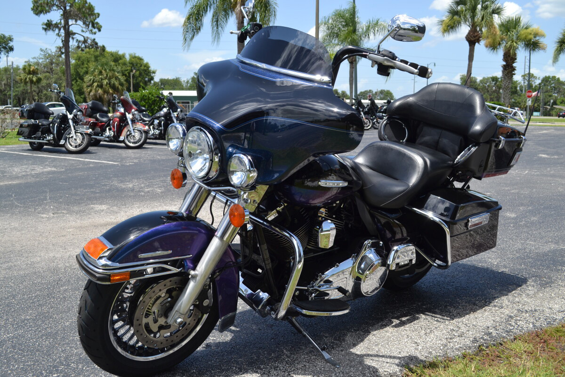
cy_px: 188
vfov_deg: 36.9
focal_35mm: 36
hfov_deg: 53.1
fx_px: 565
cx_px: 282
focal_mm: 24
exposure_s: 1/250
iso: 100
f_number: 8
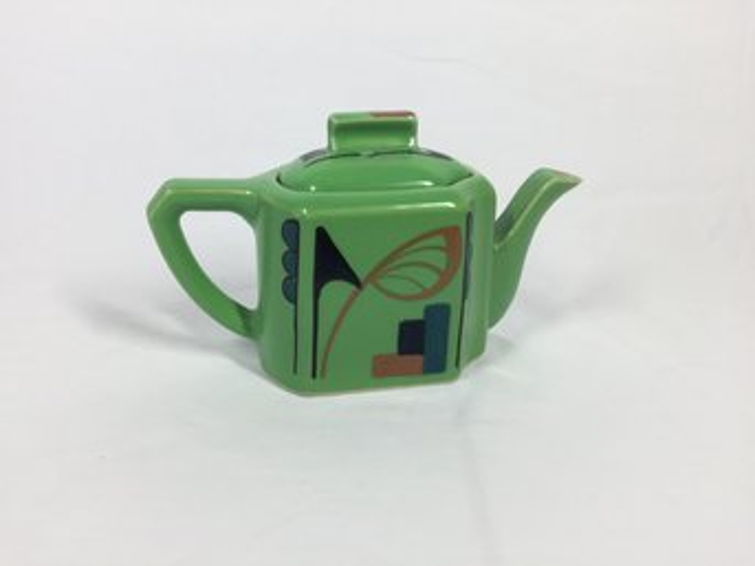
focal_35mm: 29
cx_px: 378
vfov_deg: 48.2
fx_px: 632
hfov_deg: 61.7
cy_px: 283
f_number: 2.2
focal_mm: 4.15
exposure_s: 1/120
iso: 50
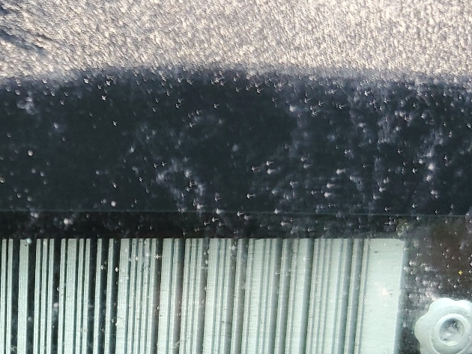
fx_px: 900
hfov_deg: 26.2
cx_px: -94
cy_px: 299
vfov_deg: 21.9
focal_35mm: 66
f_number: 1.5
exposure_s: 1/60.2
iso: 135
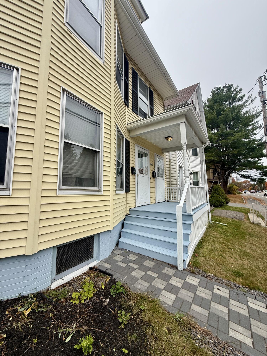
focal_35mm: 14
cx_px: 134
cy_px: 178
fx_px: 144
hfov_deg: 85.7
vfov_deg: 102.1
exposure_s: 1/717
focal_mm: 2.22
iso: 50
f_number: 2.2
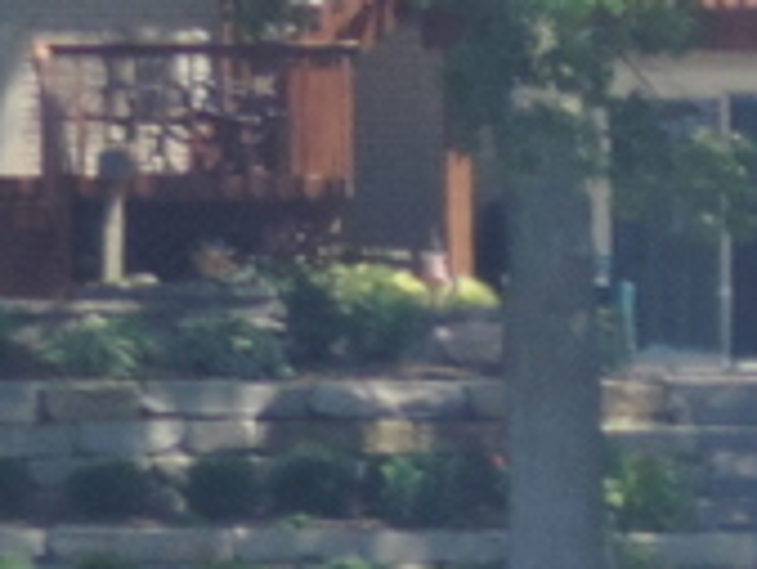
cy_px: 1210
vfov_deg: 0.2
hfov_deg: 0.3
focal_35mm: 6045
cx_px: 1801
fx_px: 132289
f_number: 5.9
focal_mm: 180
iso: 360
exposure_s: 1/500
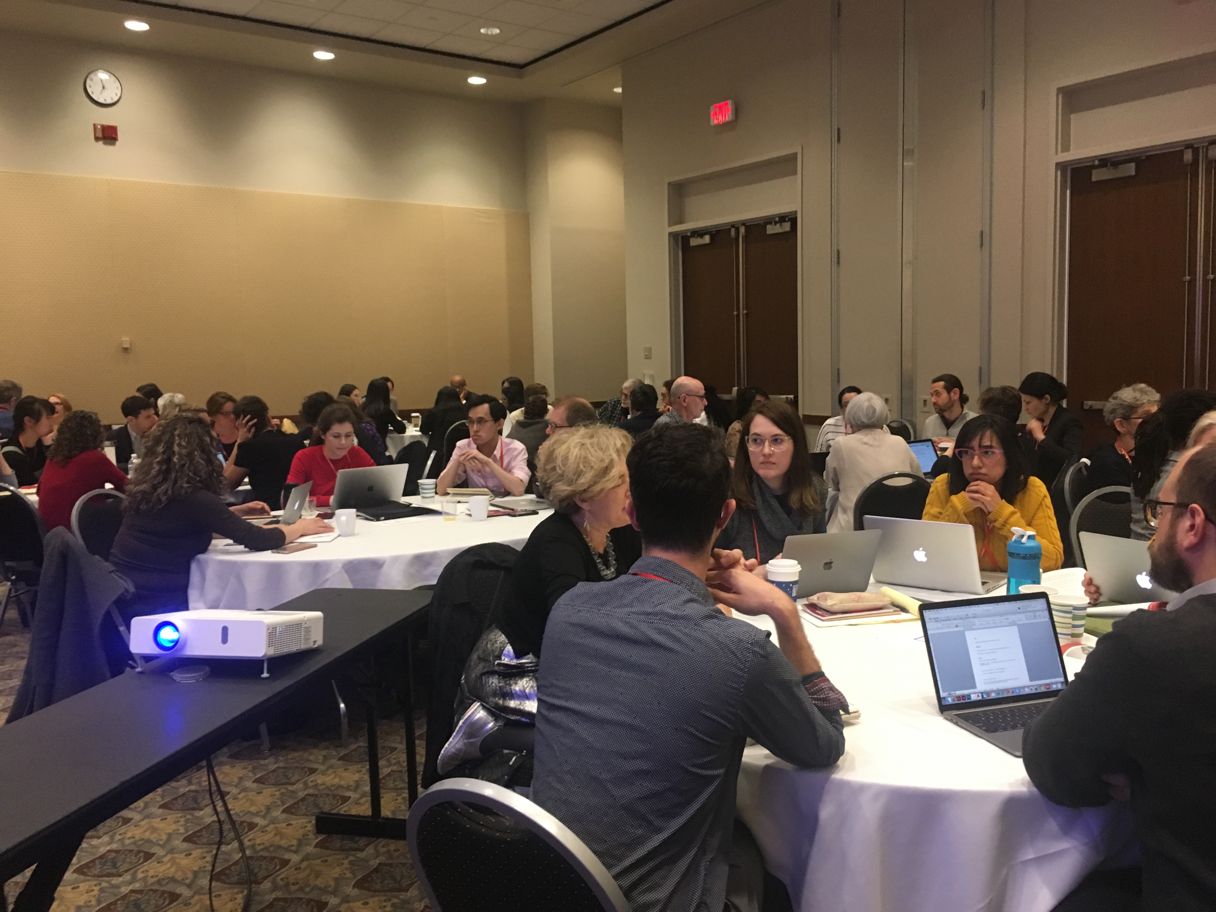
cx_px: 608
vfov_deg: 48.2
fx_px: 1019
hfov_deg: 61.7
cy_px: 456
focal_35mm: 29
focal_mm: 4.15
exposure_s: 1/30
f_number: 2.2
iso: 160
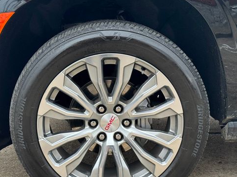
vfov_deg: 22.8
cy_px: 117
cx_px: 102
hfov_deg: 30.2
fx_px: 438
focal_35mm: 64
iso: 100
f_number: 1.78
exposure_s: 1/87
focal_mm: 6.76
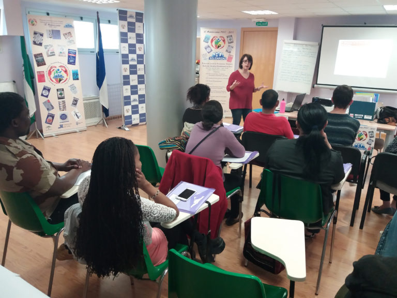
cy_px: 149
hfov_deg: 63.4
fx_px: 321
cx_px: 198
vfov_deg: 49.7
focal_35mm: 28
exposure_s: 1/33
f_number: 1.9
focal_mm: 3.7
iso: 160
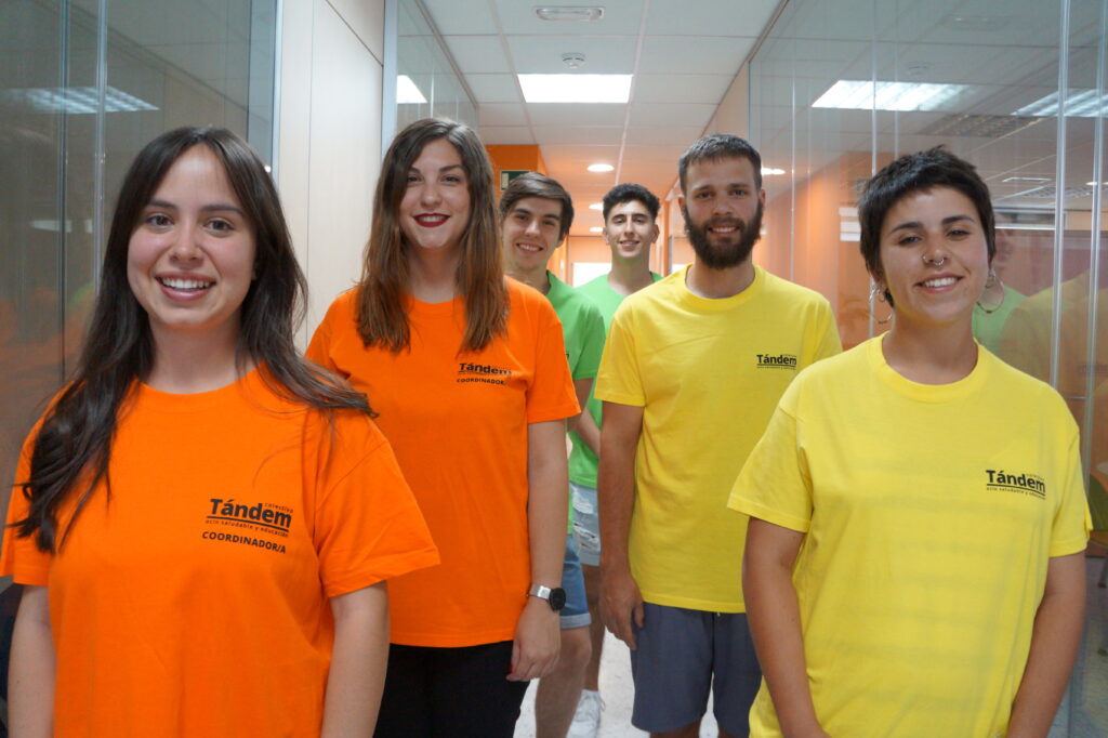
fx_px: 831
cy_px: 369
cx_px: 554
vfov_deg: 47.9
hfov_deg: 67.4
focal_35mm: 27
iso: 1600
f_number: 4
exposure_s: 1/160
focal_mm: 18
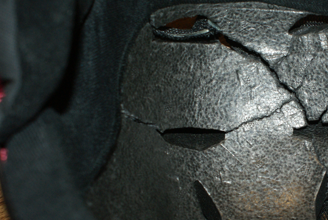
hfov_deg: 28.3
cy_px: 129
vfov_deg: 19.8
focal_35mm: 69
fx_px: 629
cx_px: 285
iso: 400
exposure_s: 1/60
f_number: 5.6
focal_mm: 24
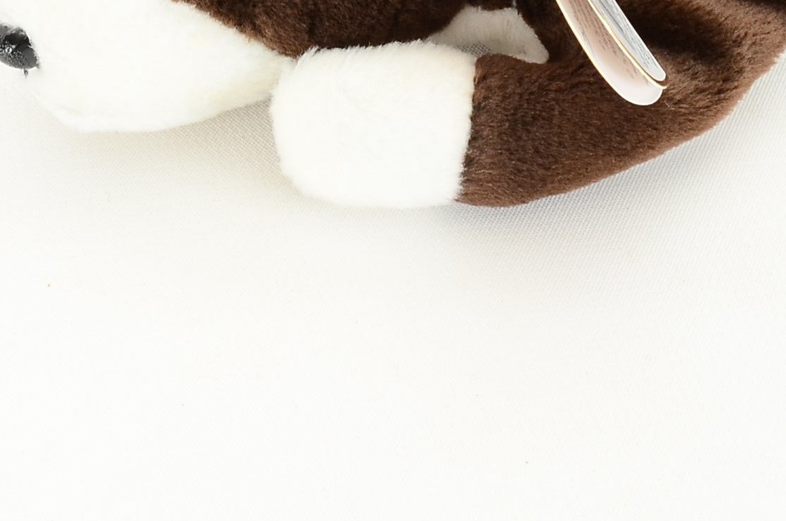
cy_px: -235
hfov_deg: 17.1
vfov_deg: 11.1
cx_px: 136
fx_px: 2593
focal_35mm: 119
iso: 250
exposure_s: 1/80
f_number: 13
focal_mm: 24
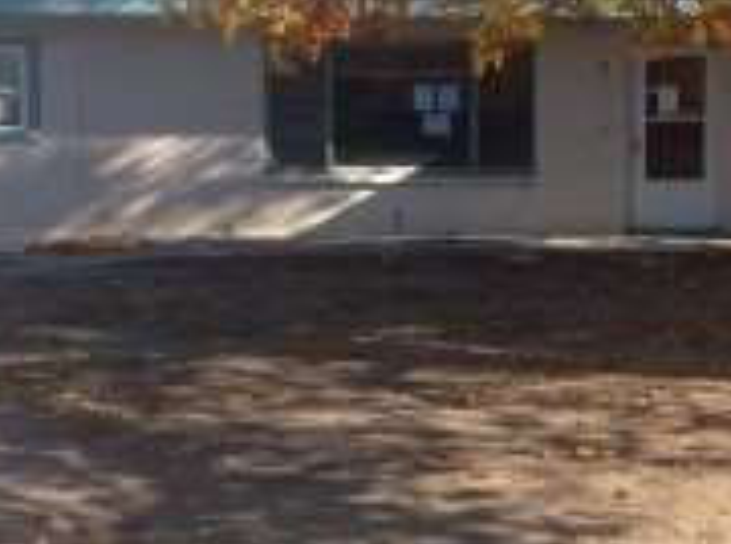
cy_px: 183
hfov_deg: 26.1
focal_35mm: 74
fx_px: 1559
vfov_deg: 19.7
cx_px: 536
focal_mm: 4.28
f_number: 2.4
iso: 50
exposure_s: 1/817
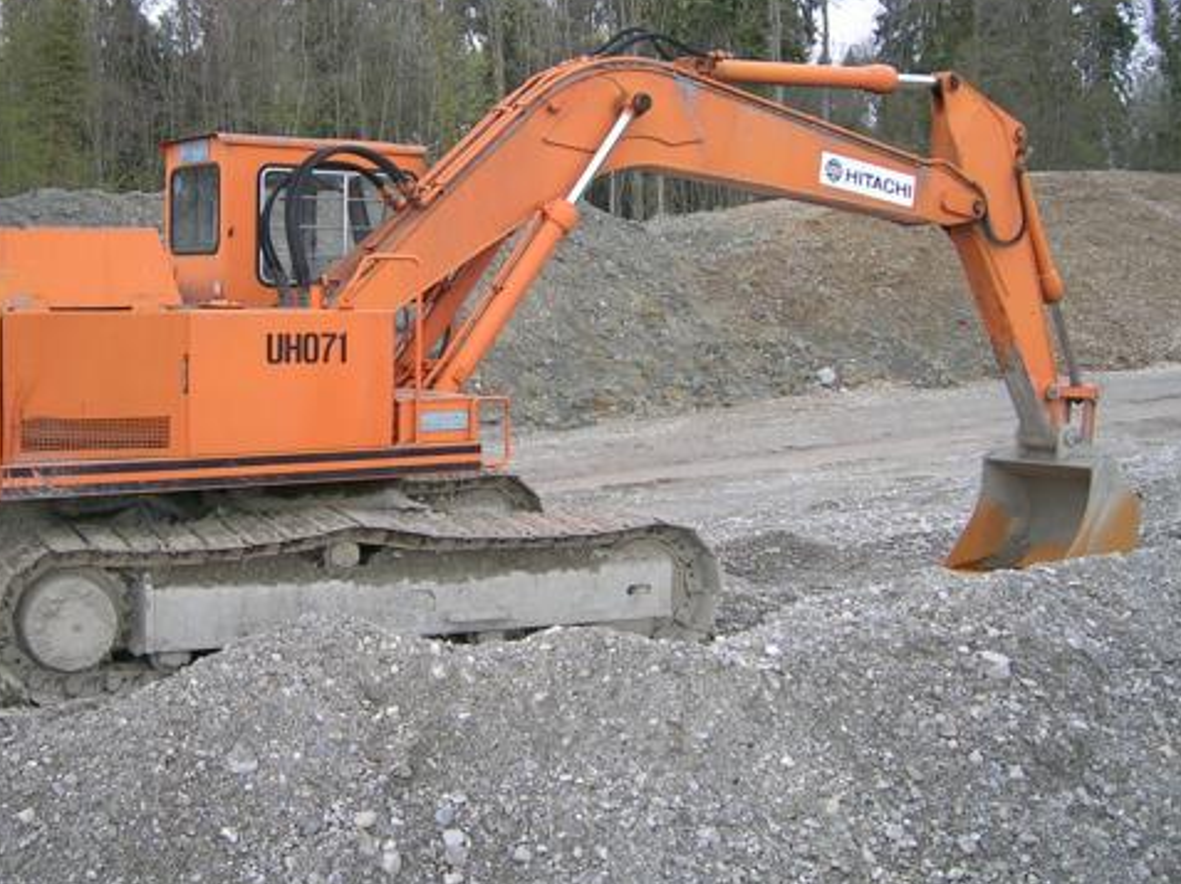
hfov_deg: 40.3
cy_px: 359
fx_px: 1602
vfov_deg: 30.8
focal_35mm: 47
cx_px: 475
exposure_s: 1/104
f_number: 2.8
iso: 50
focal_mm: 5.4
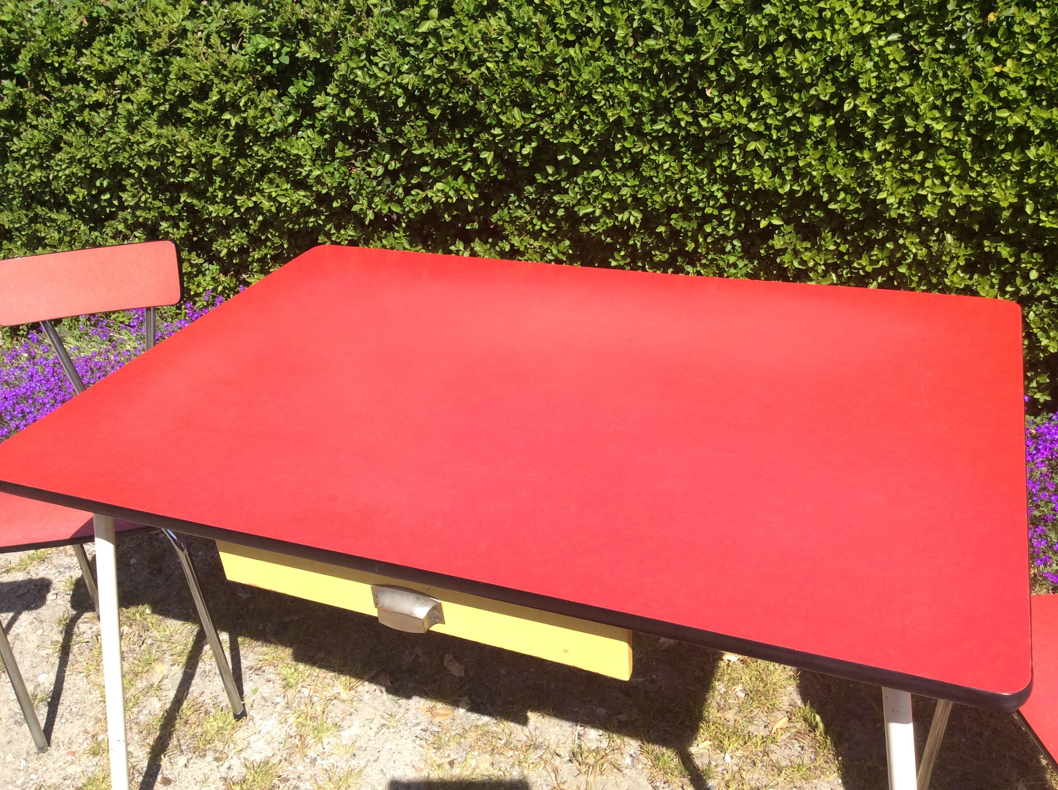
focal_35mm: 32
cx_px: 529
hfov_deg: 56.9
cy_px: 395
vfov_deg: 44.1
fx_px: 977
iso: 32
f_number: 2.4
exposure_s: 1/853
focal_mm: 3.3
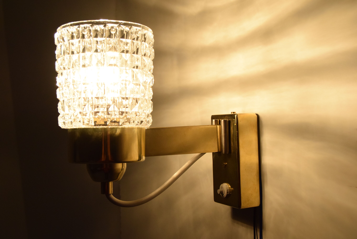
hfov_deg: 42.3
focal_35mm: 46
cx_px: 178
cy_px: 120
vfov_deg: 29.0
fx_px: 461
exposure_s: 1/200
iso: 1600
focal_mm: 31
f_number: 7.1
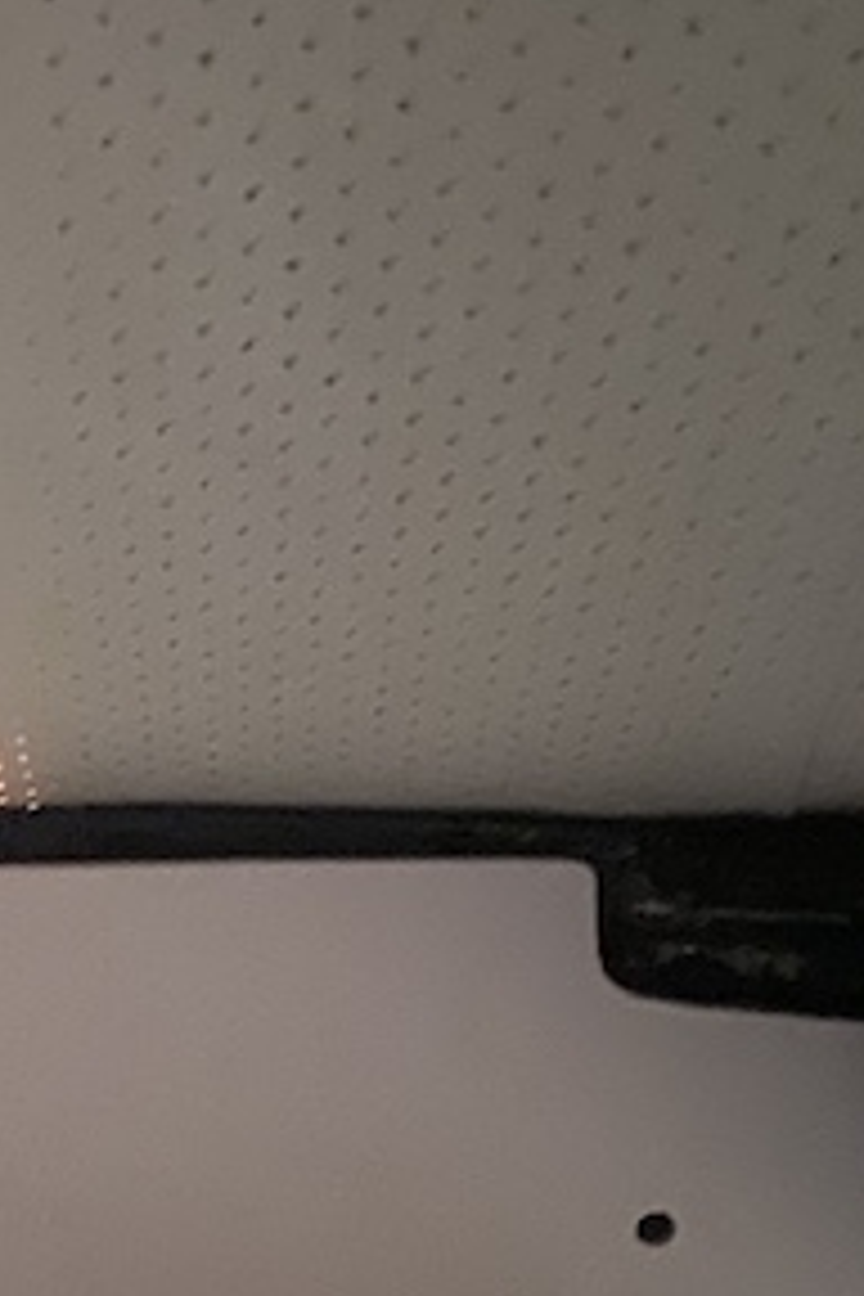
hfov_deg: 14.8
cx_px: -873
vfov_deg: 26.1
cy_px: 1184
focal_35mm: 75
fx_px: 2700
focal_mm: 4.25
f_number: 1.8
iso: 800
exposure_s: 1/8
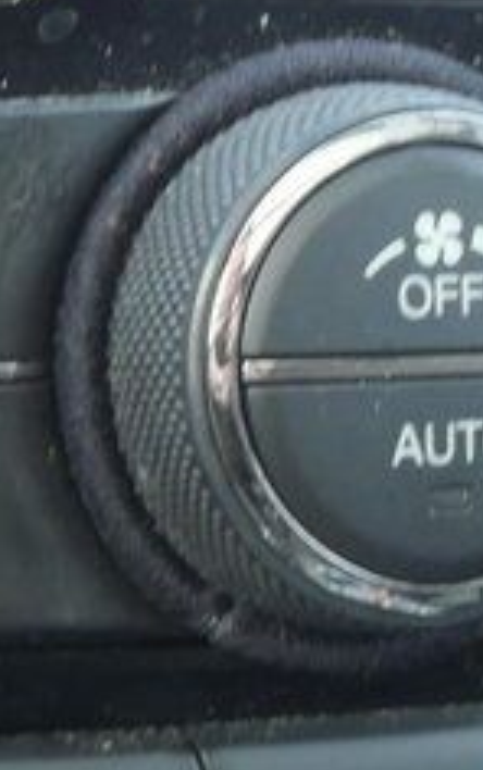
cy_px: 274
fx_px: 4244
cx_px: 251
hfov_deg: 6.5
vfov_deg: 10.4
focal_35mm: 202
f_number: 4.8
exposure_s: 1/60
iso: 800
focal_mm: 22
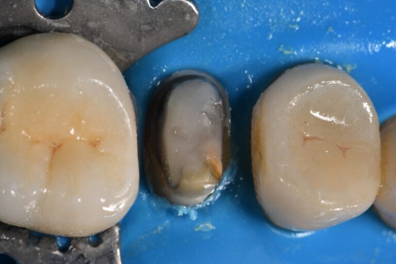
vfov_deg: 8.7
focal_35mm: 157
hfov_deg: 13.1
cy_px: 132
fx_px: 1726
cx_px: 198
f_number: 32
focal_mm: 105
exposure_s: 1/160
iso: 200
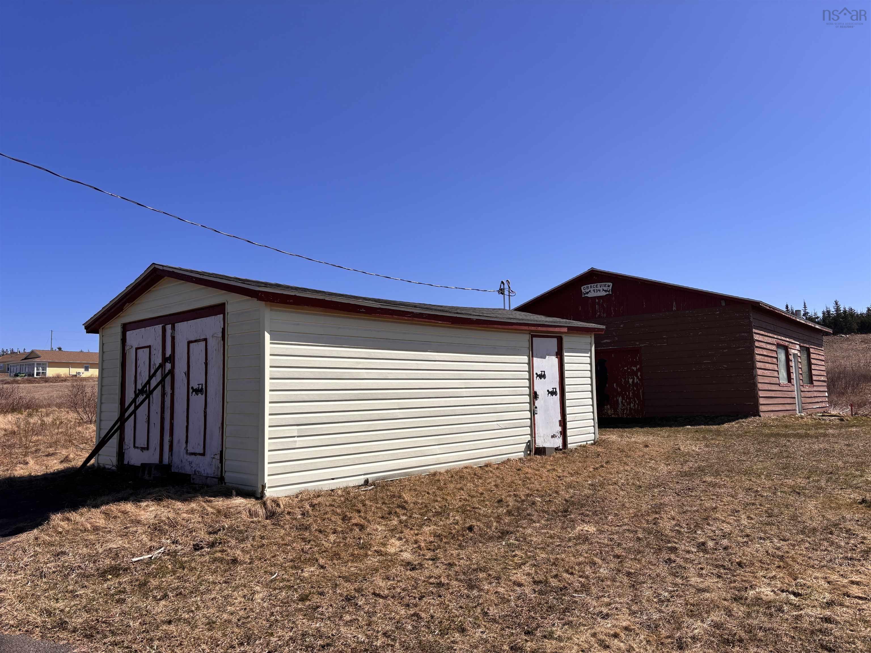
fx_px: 654
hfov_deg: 67.3
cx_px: 436
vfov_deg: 53.1
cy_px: 326
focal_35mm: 26
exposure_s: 1/5076
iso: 50
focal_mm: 5.96
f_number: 1.6
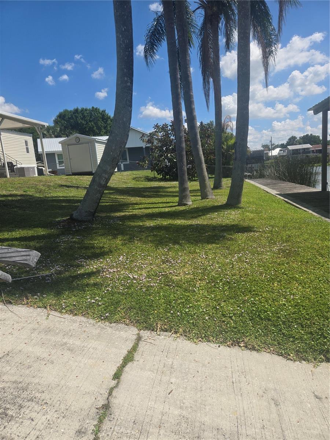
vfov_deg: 73.9
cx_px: 165
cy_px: 220
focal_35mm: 23
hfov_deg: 58.9
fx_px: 292
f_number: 1.8
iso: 25
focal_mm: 5.4
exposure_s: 1/2767
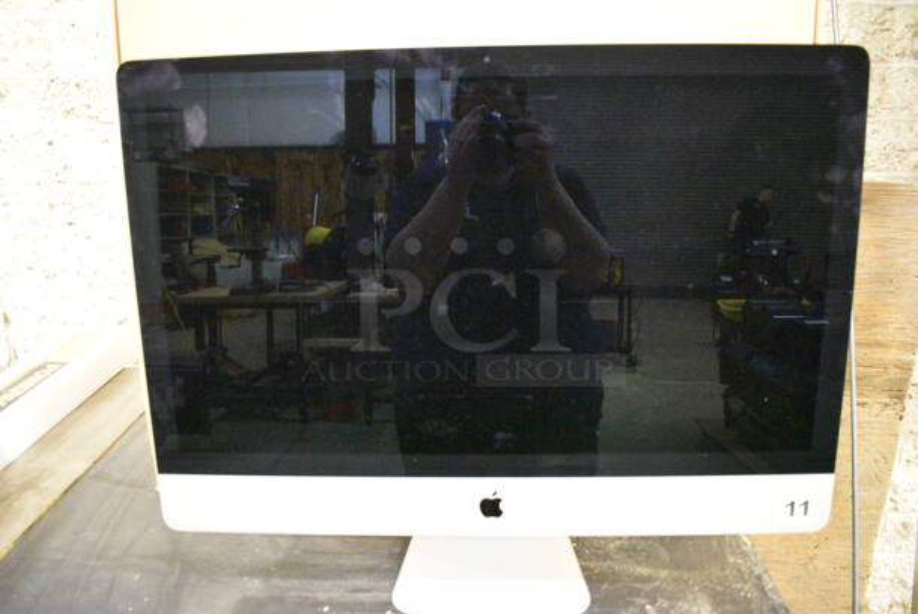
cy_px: 307
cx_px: 459
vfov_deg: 48.0
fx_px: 689
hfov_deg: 67.3
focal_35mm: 27
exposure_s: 1/25
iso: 12800
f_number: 3.5
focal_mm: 18
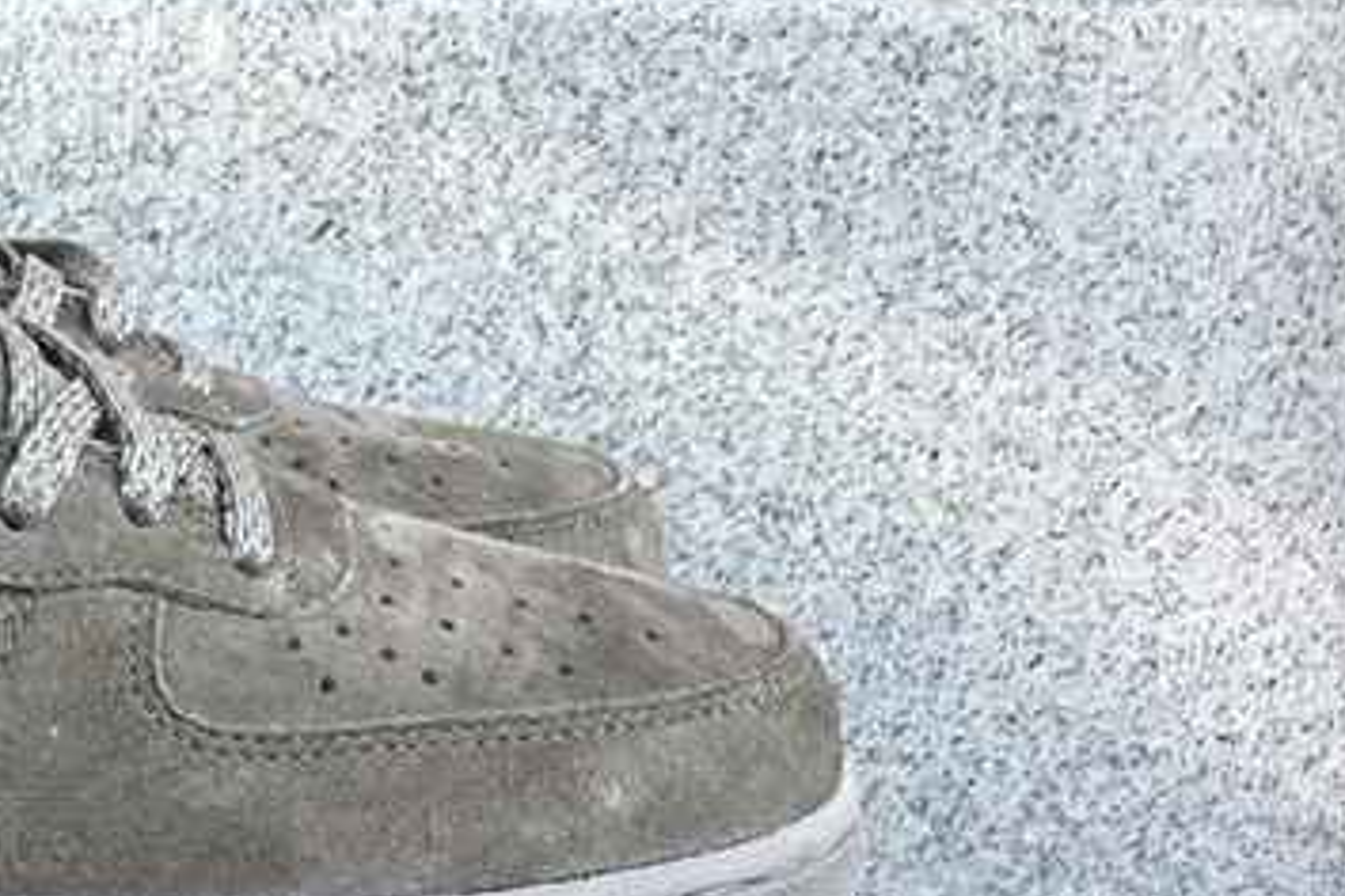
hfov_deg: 22.6
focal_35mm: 82
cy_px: 746
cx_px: -300
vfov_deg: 16.5
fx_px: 3063
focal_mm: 3.3
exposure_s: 1/230
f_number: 2.4
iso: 25
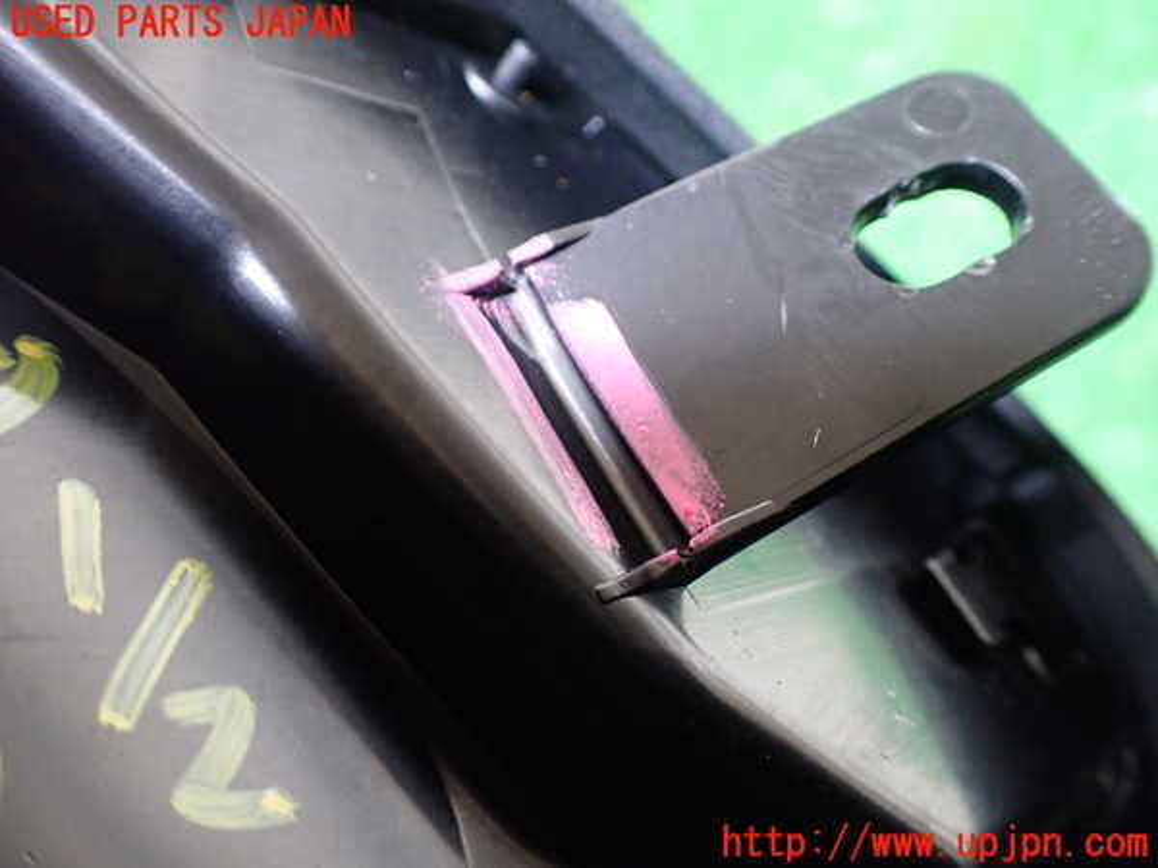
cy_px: 434
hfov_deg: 60.0
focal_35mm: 30
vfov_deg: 46.8
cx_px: 579
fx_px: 1004
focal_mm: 5.4
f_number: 2.3
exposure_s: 1/30
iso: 800
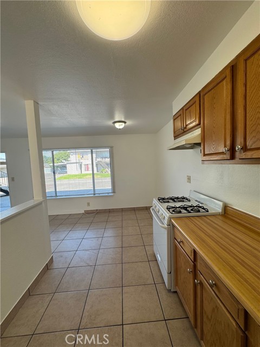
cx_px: 130
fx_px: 140
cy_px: 174
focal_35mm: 14
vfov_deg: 102.1
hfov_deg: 85.7
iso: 50
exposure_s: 1/120
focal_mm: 2.22
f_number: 2.2
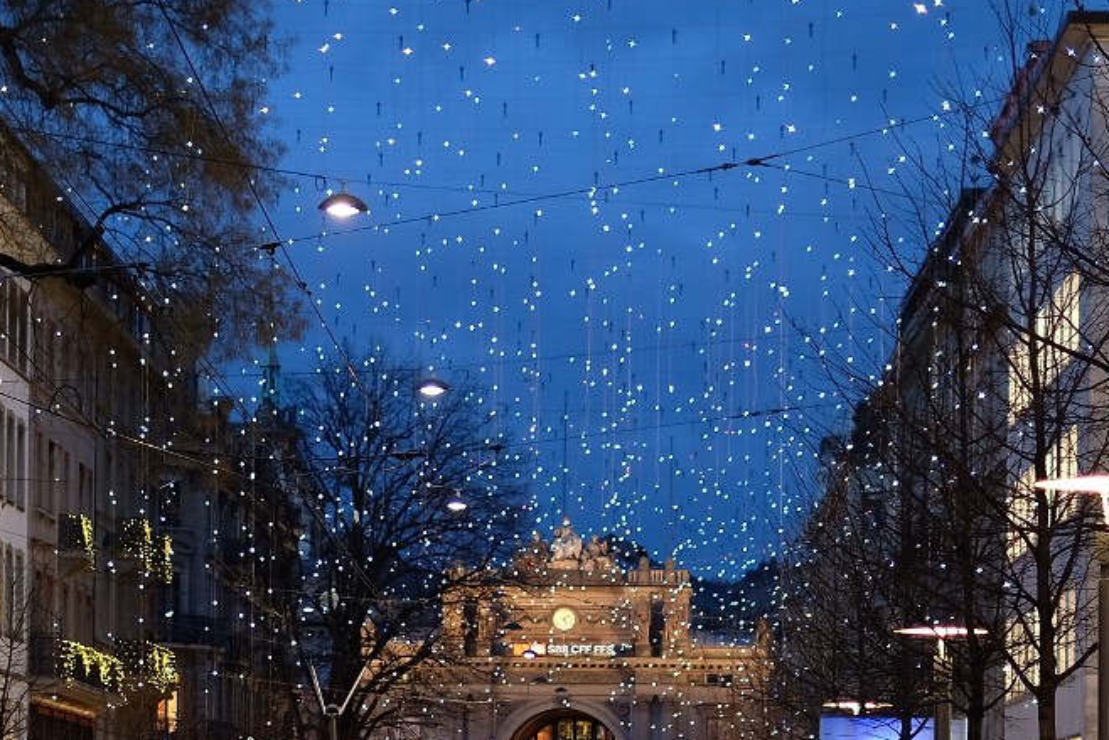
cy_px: 829
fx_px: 4406
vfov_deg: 9.5
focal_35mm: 143
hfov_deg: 14.3
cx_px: 403
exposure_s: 1/60
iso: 320
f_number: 1.4
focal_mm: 35
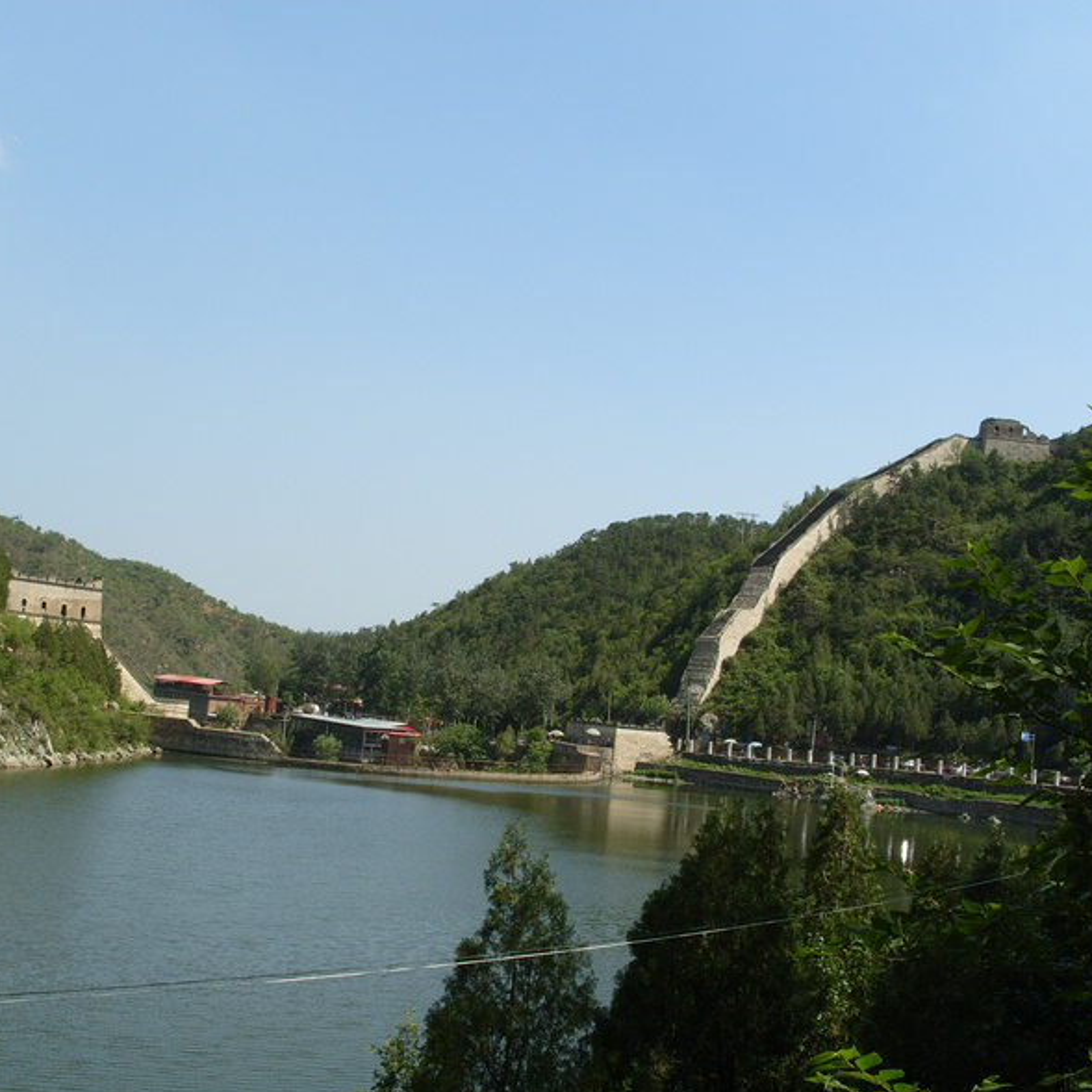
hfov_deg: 40.0
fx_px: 1499
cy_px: 541
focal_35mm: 42
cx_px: 489
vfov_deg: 40.0
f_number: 6.3
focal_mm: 7.8
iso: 80
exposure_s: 1/350
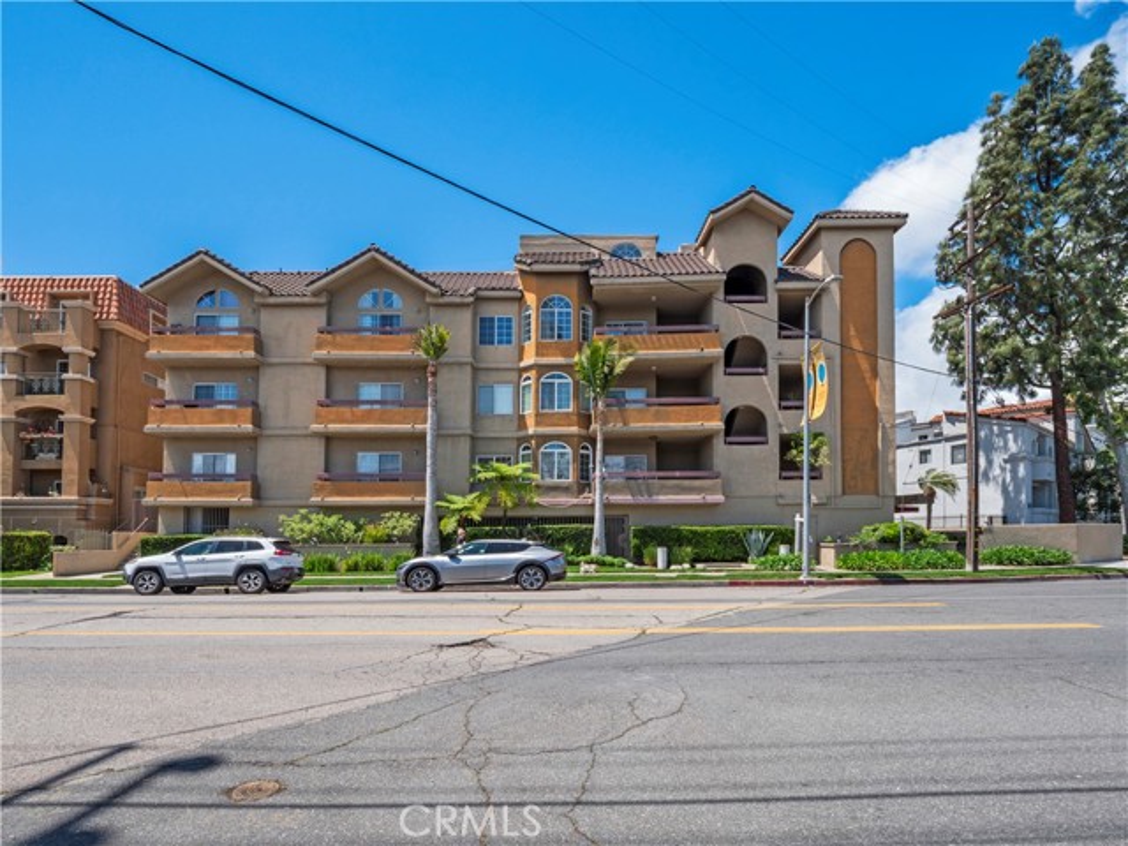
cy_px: 423
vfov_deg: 71.6
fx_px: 587
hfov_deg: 87.8
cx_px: 564
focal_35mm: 18
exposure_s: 1/250
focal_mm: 9
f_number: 8
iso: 200
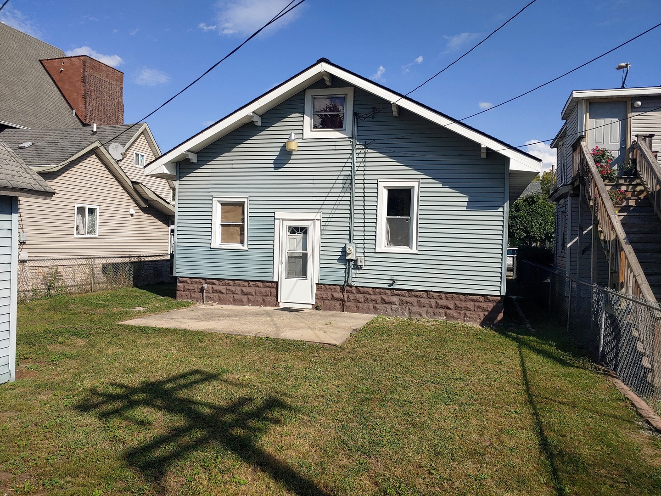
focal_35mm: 25
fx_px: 477
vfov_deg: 54.9
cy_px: 248
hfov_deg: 69.4
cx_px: 330
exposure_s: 1/4000
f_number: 1.5
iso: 50
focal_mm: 4.23
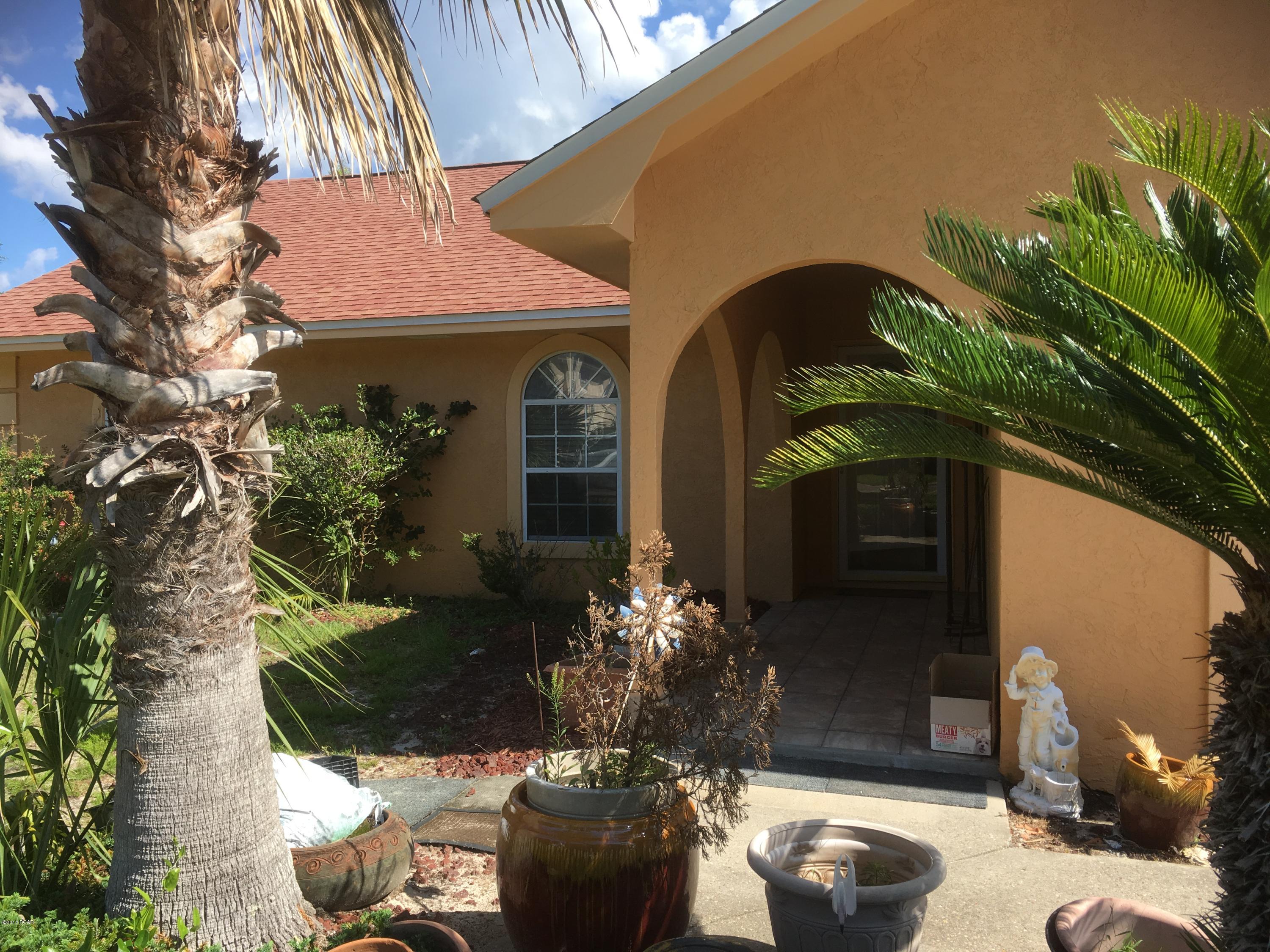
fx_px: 1064
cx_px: 635
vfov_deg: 48.2
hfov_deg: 61.7
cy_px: 476
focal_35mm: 29
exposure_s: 1/810
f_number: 2.2
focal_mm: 4.15
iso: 25
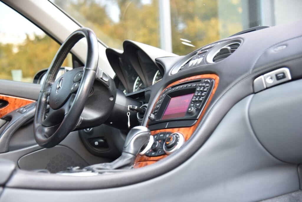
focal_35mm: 58
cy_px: 101
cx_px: 151
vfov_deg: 23.4
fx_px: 487
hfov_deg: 34.5
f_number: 4
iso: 500
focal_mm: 58
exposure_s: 1/25
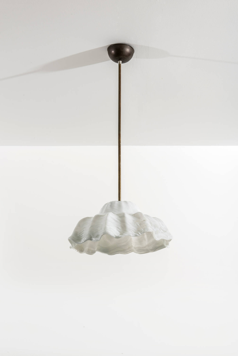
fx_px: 555
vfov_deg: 35.6
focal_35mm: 56
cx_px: 119
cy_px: 178
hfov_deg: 24.2
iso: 100
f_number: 14
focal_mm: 56
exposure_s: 1/200
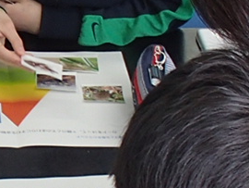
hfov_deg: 13.3
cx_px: -86
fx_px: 1022
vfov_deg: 10.5
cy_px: 98
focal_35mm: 142
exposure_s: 1/40
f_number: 4.1
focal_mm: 5.4
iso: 200
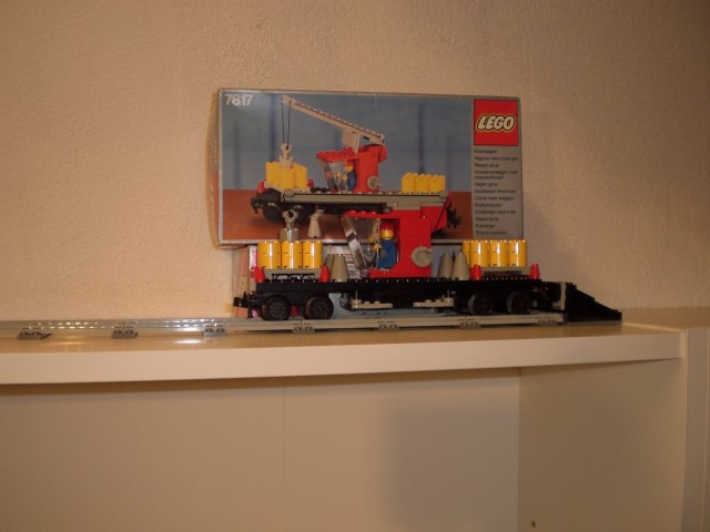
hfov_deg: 49.0
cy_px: 266
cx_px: 355
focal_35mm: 38
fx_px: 779
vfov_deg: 37.7
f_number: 3.1
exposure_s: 1/80
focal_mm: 6.3
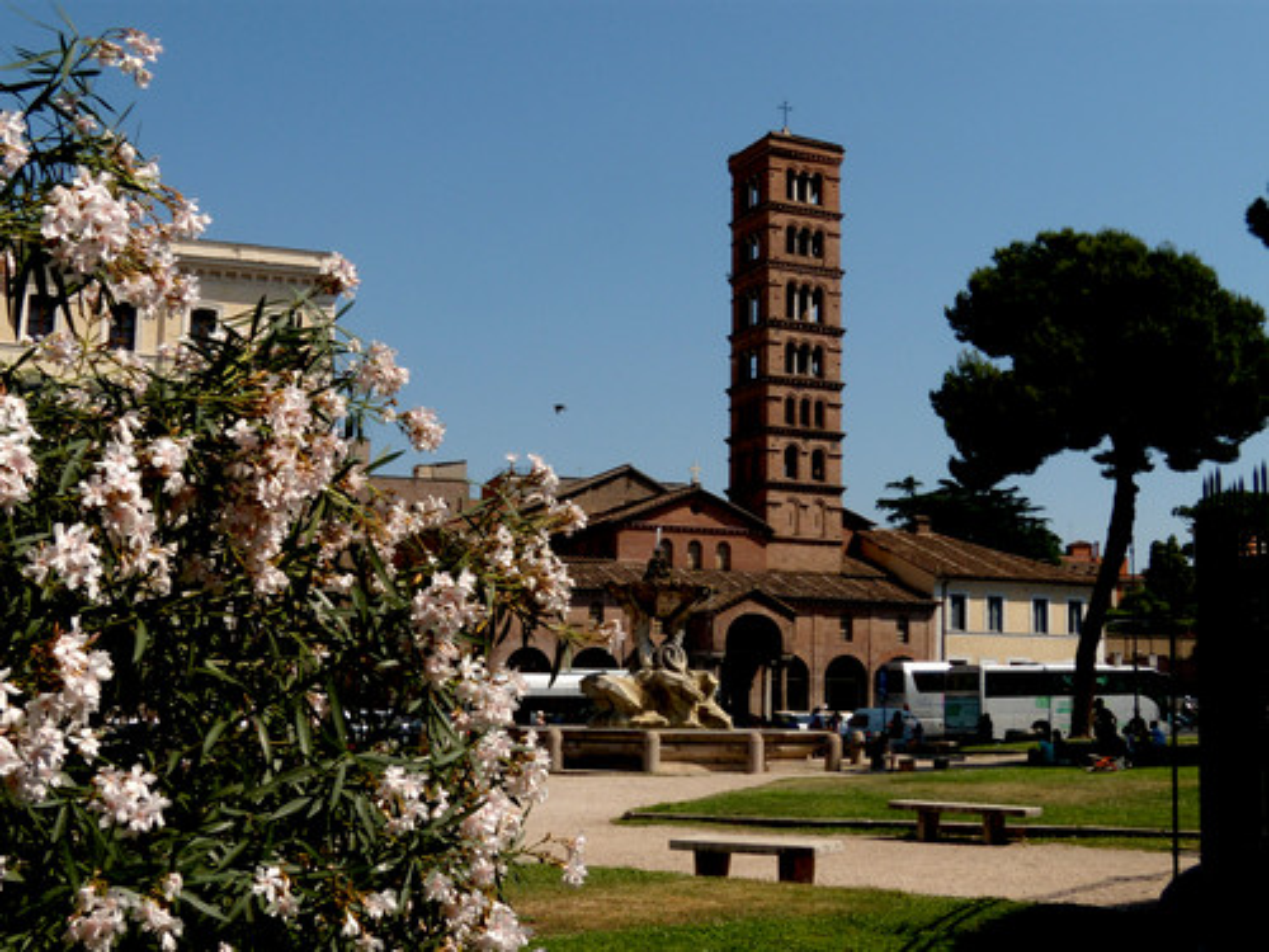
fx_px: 1540
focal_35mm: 42
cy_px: 476
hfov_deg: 44.8
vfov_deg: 34.3
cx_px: 634
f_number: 8.9
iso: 80
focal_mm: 7.5
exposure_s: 1/250
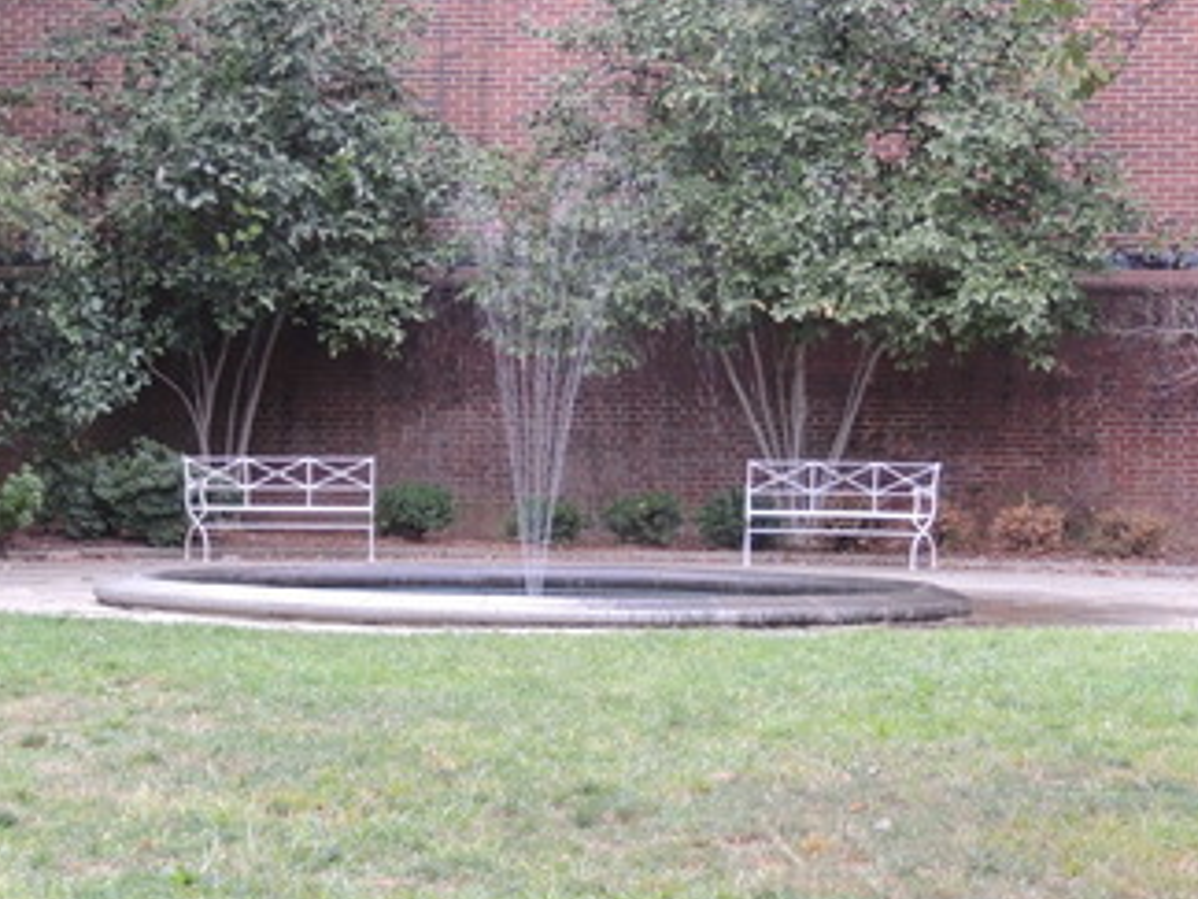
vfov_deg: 11.3
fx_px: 4534
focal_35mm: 131
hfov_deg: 15.0
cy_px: 490
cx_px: 296
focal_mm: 15.1
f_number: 4
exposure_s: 1/40
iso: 400
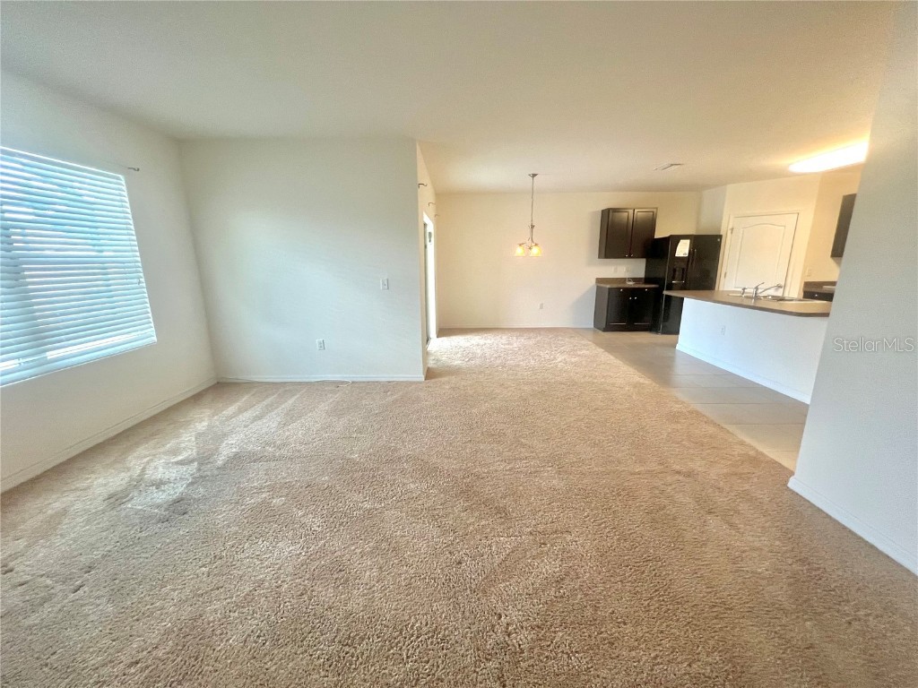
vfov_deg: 89.9
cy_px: 344
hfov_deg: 106.2
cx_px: 459
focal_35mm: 13
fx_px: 345
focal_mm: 1.57
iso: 250
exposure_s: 1/60
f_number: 1.8
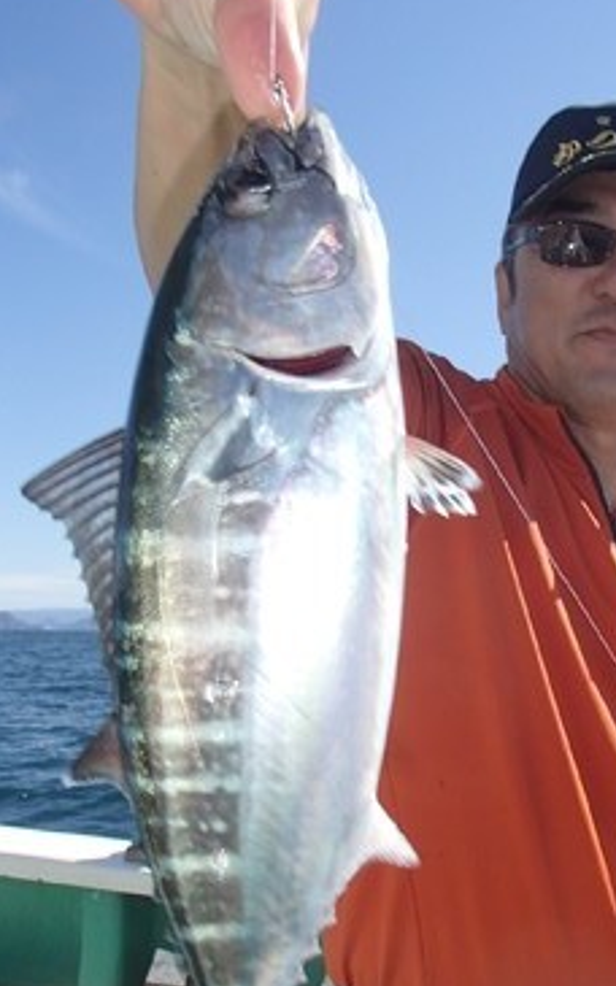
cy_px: 565
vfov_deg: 50.2
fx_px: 1048
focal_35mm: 39
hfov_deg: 32.4
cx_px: 432
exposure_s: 1/100
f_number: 11
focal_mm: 5
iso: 100
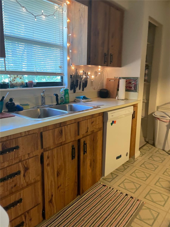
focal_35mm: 26
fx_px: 170
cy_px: 114
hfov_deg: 53.1
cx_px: 85
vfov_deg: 67.3
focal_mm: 5.1
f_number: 1.6
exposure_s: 1/40
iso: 400
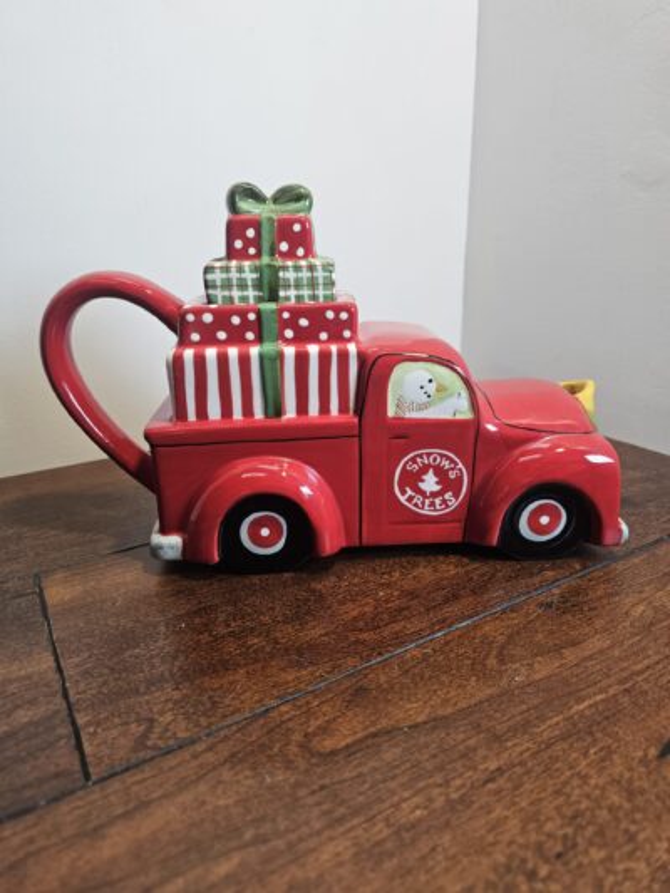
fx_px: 593
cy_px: 446
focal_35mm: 23
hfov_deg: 58.9
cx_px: 335
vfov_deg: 73.9
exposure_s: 1/120
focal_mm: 6.3
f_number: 1.7
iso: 100
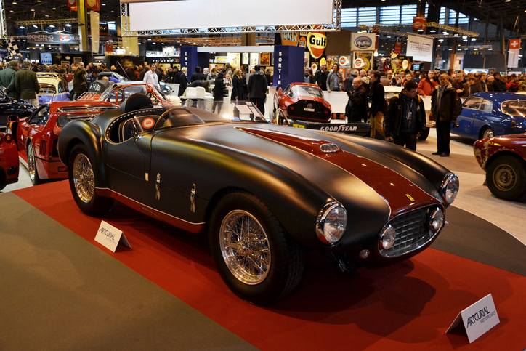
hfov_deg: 57.2
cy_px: 176
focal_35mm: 33
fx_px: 482
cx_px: 263
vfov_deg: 40.0
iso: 400
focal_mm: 22
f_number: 3.8
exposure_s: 1/60
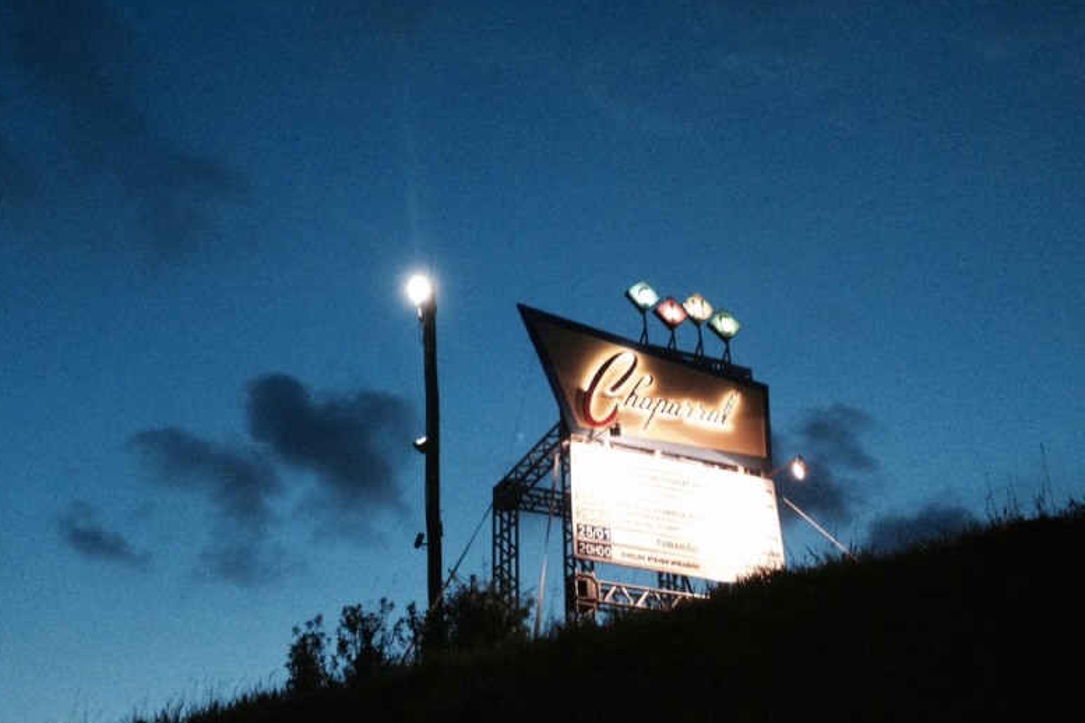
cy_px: 364
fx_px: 1447
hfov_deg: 41.1
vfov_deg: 28.1
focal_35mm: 48
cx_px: 482
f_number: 2.4
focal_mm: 4.28
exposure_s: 1/20
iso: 250
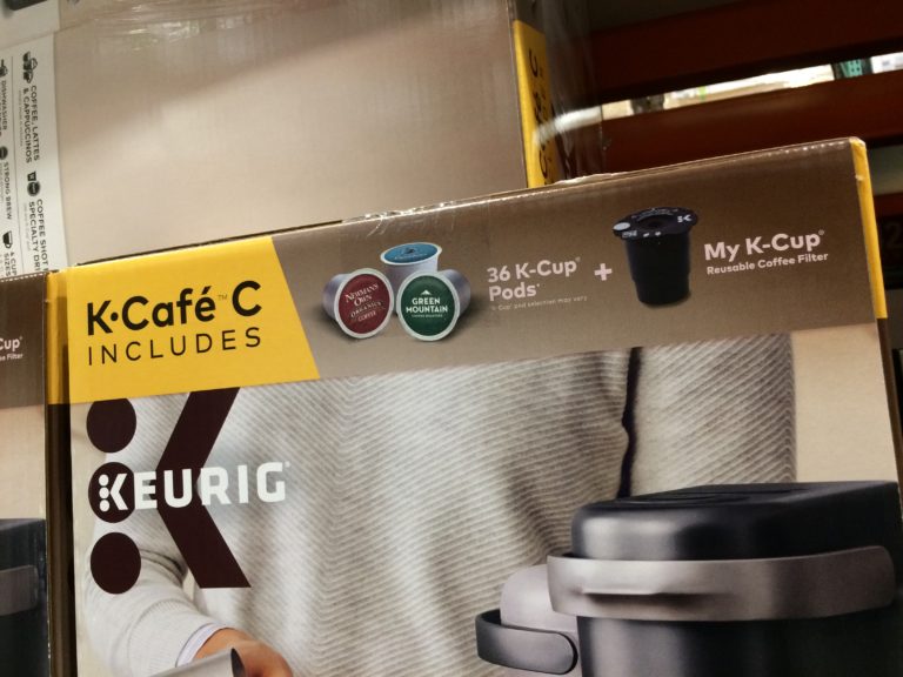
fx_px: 756
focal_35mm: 29
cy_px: 338
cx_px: 452
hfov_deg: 61.7
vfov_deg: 48.2
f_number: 2.2
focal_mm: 4.15
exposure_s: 1/30
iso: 200
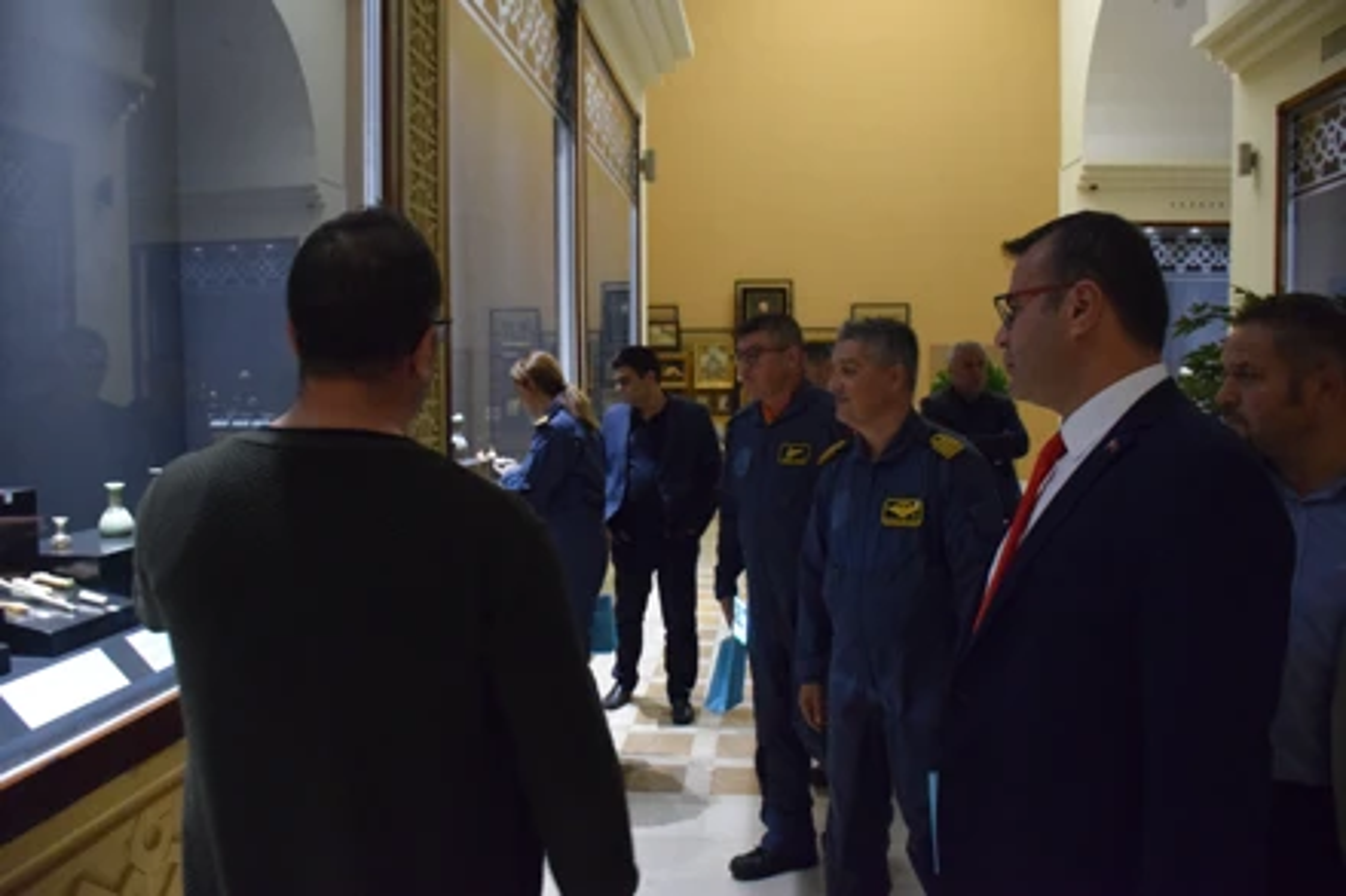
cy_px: 448
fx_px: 1009
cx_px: 673
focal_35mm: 27
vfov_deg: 47.9
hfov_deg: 67.4
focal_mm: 18
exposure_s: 1/40
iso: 6400
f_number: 3.5
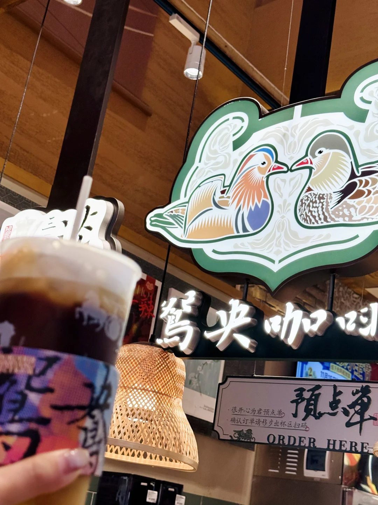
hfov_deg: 30.3
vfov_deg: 39.7
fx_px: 699
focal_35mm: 48
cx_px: 189
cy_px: 252
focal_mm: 6.76
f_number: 1.78
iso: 64
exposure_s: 1/343
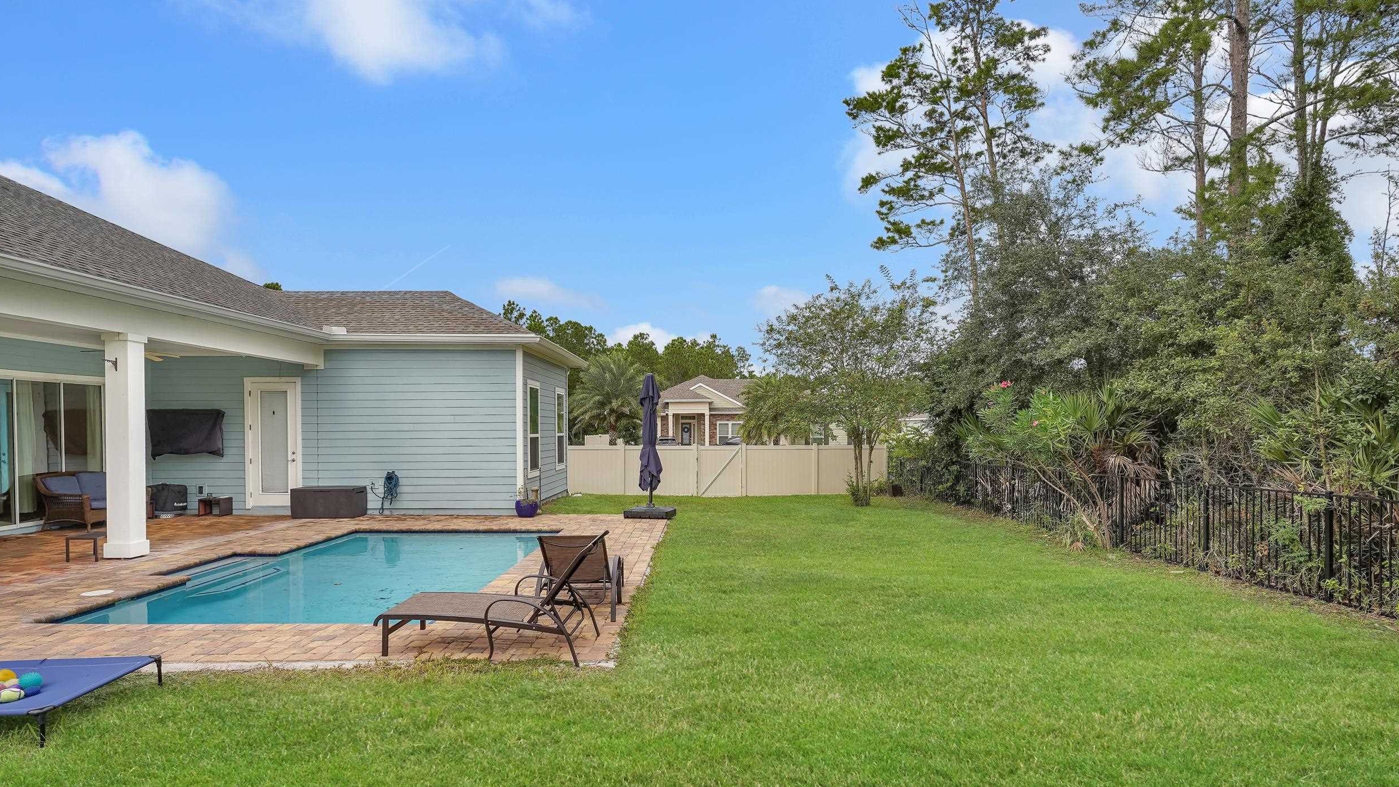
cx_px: 701
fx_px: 705
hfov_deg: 89.6
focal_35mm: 19
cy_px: 442
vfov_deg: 58.2
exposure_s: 1/160
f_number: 8
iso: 100
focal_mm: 18
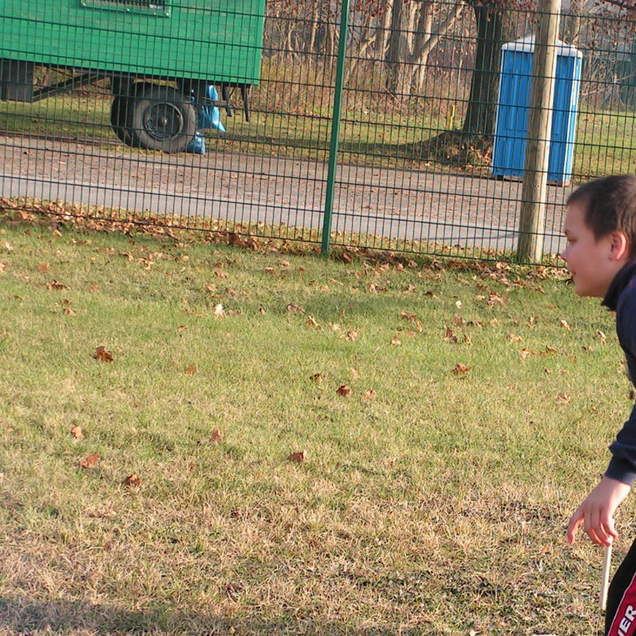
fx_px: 2889
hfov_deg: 12.5
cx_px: 569
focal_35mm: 139
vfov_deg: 12.5
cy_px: 441
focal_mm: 13.9
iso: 64
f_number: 3.3
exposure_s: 1/200
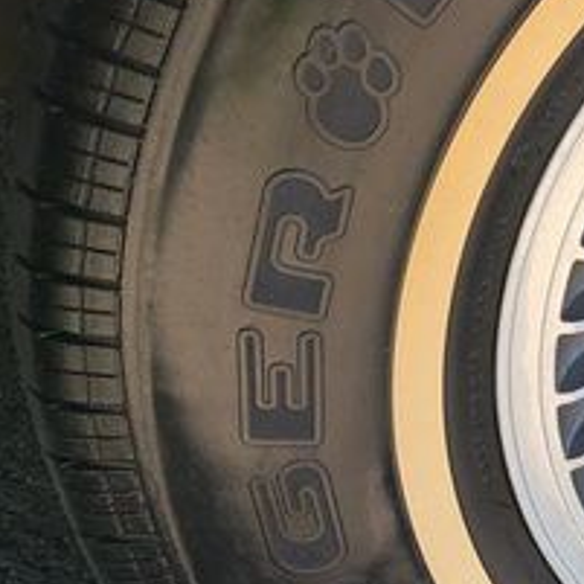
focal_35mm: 73
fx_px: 1393
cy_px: 421
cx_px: 901
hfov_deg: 20.1
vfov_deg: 23.5
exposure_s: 1/278
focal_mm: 5.4
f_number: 1.8
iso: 40
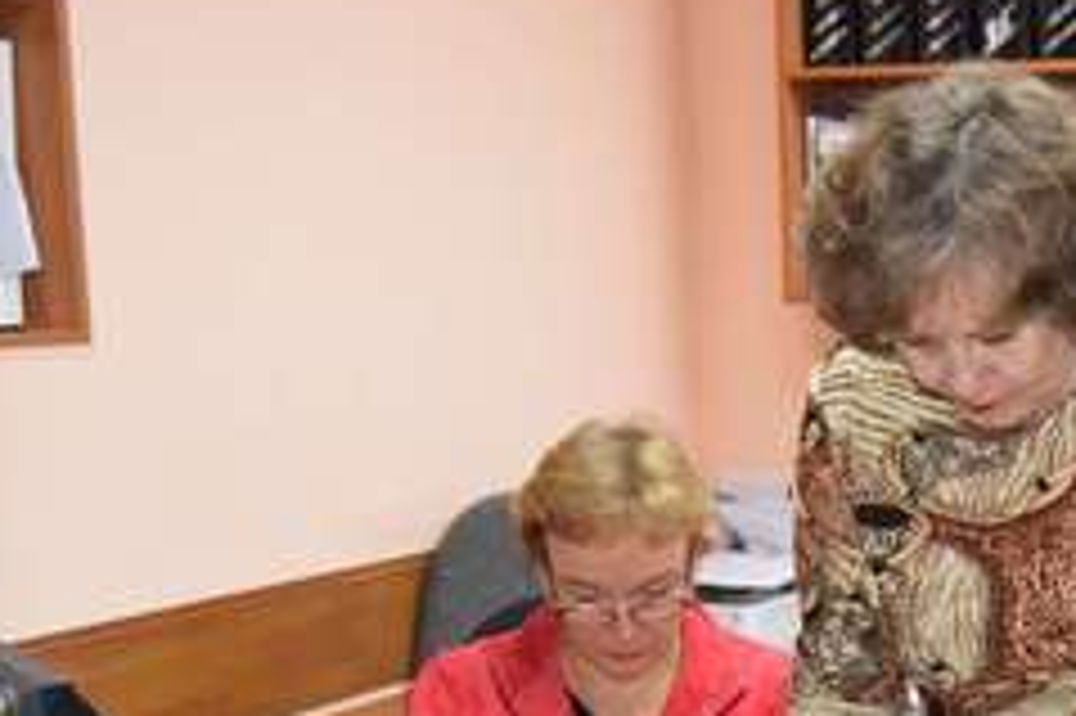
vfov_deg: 19.0
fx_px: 2061
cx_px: 1112
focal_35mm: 69
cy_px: 763
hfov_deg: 27.3
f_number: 4.5
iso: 800
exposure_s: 1/80
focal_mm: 20
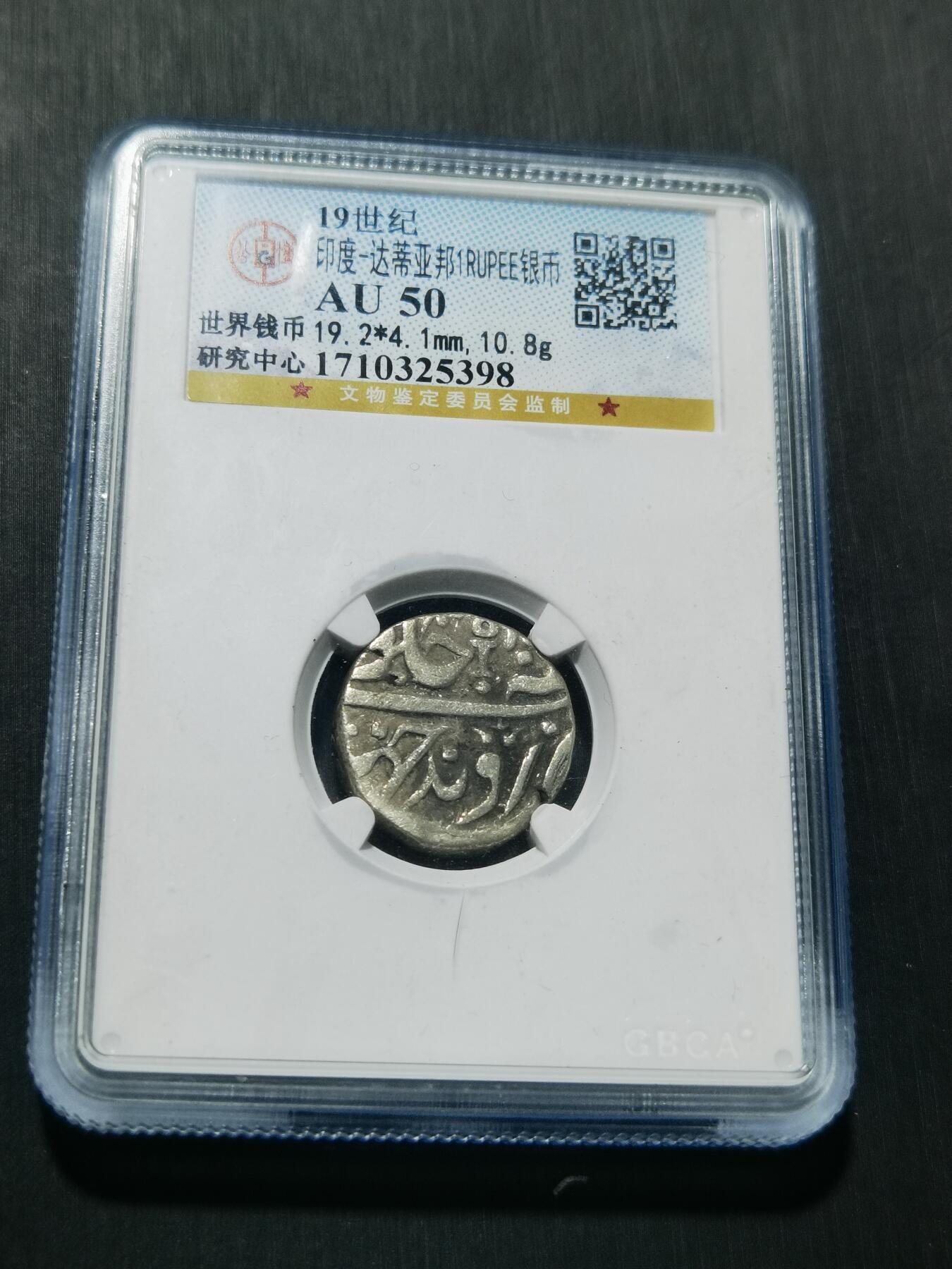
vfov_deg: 34.9
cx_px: 476
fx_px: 2017
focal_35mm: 55
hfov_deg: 26.6
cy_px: 634
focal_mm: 6.67
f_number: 1.9
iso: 80
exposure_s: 1/100
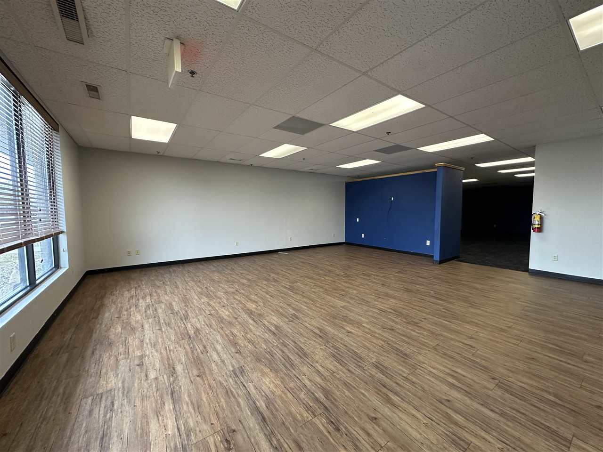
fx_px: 244
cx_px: 302
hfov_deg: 102.1
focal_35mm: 14
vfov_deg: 85.7
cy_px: 226
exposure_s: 1/120
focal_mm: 2.22
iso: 320
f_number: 2.2
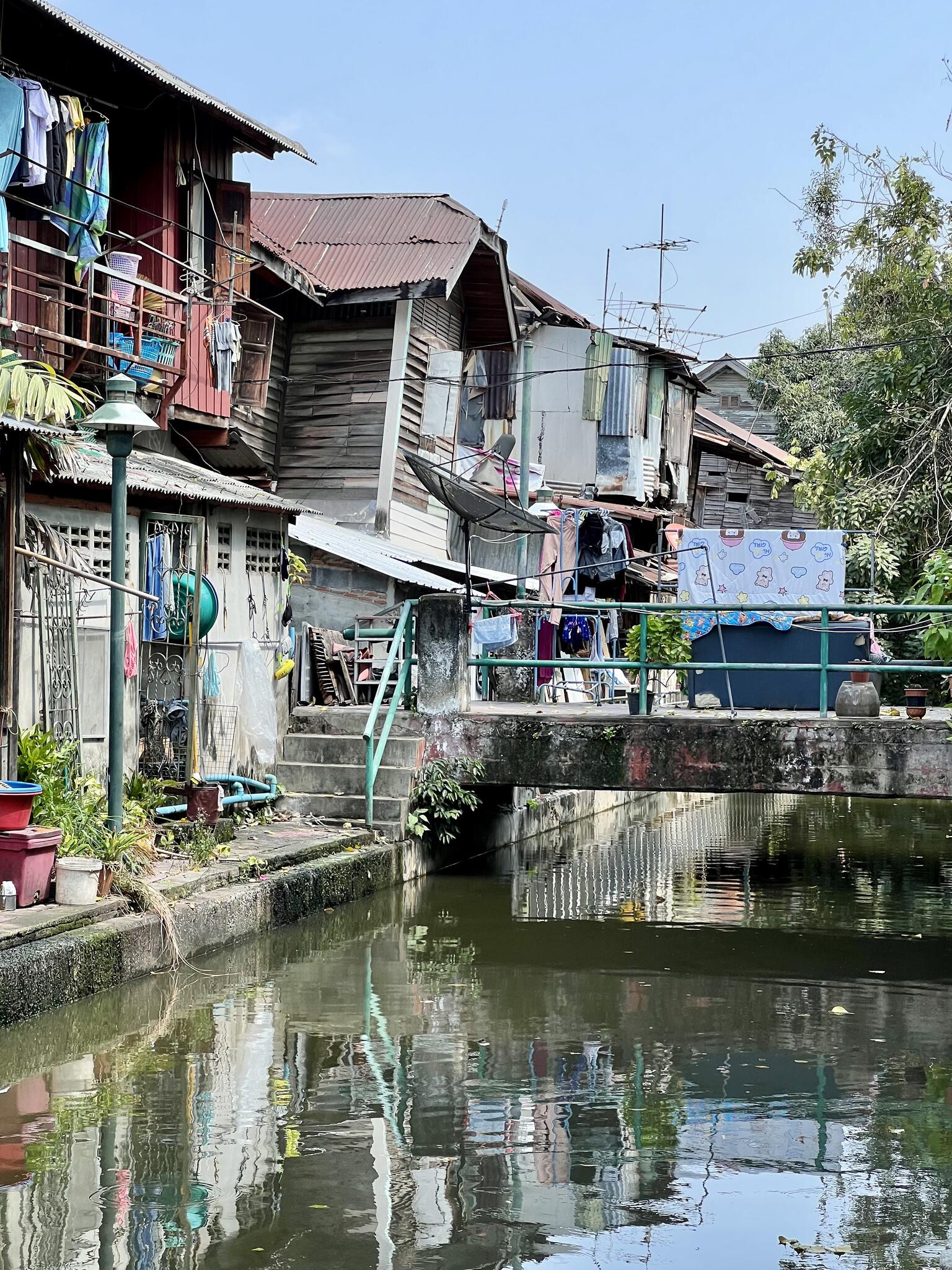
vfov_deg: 25.3
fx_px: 2824
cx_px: 476
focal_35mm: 77
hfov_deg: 19.1
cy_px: 635
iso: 32
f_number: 2.8
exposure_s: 1/299
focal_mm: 9
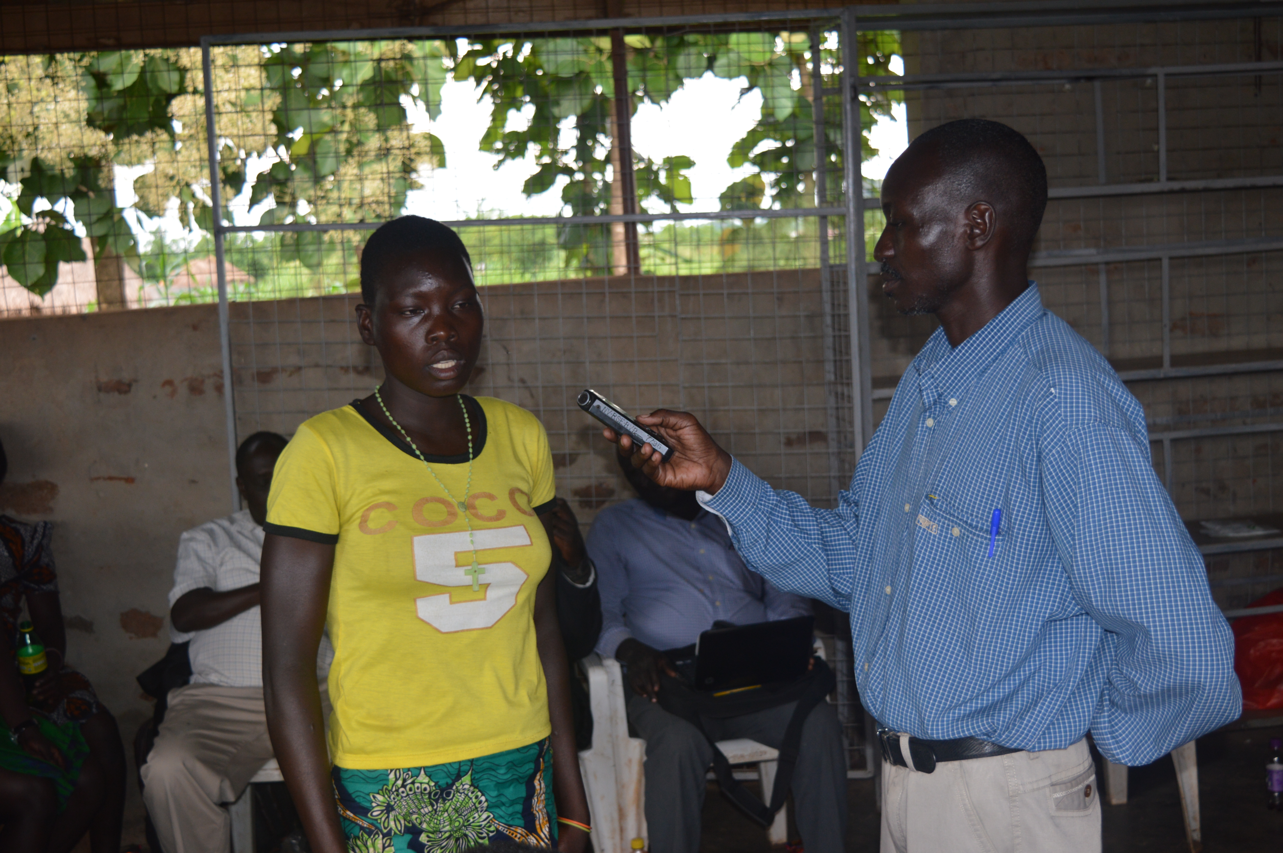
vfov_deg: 28.0
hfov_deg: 41.1
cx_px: 642
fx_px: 1709
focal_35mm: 48
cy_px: 426
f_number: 4.5
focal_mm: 32
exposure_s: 1/125
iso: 250
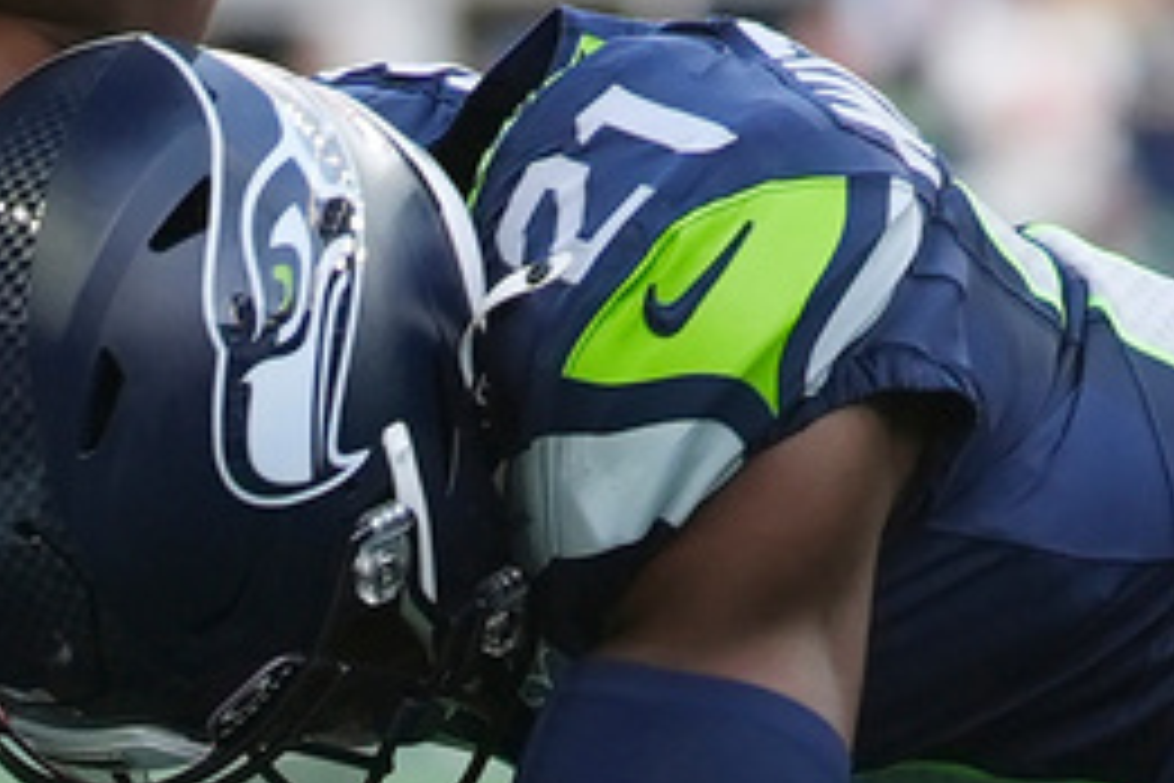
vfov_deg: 2.7
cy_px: -277
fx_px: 16533
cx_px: 202
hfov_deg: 4.1
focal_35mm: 507
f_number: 2.8
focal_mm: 129
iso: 500
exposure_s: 1/1600
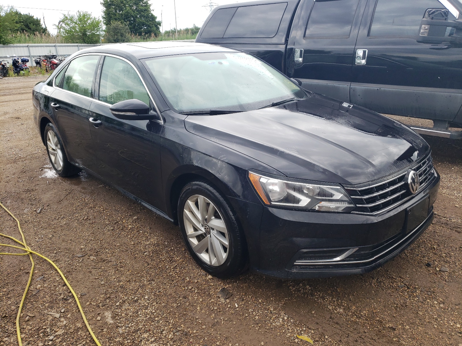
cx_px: 231
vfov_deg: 53.1
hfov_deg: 67.3
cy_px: 173
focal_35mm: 26
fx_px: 347
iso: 50
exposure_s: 1/476
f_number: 1.5
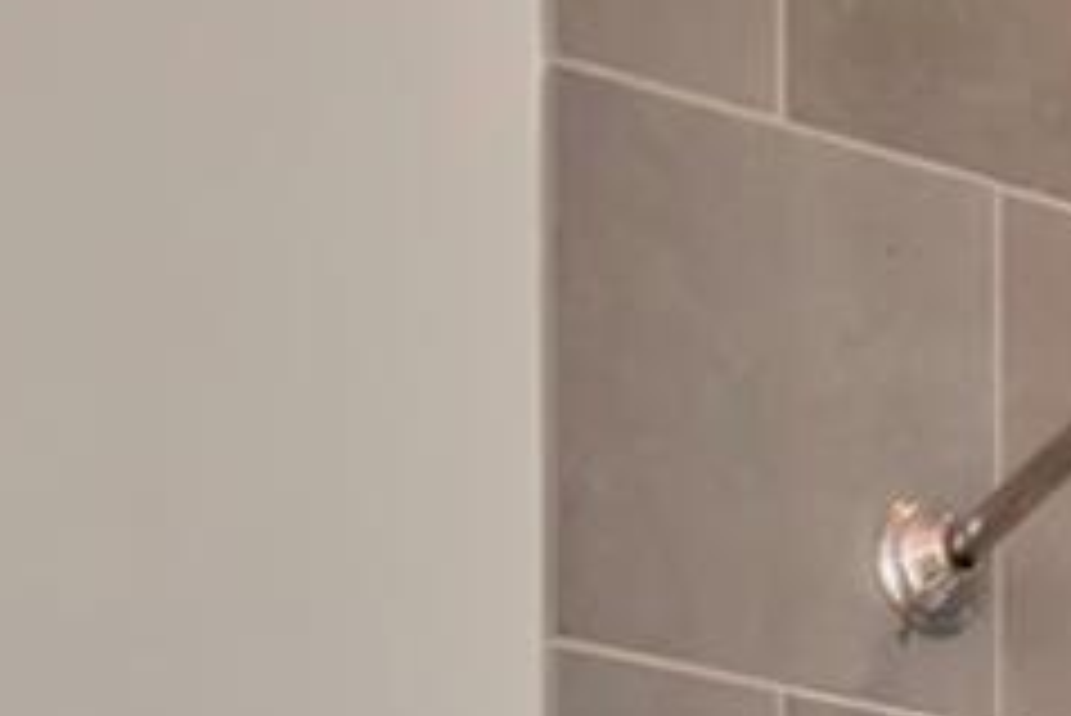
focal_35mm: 121
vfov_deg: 9.3
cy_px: 2062
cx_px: -266
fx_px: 3602
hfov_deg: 16.1
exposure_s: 1/4
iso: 500
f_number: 18
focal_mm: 12
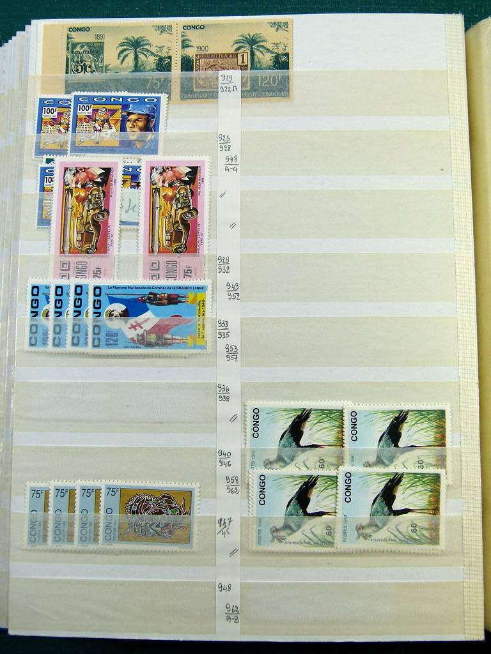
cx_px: 246
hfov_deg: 39.7
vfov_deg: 51.4
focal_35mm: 36
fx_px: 681
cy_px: 327
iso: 100
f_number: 4
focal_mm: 6.5
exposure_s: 1/125
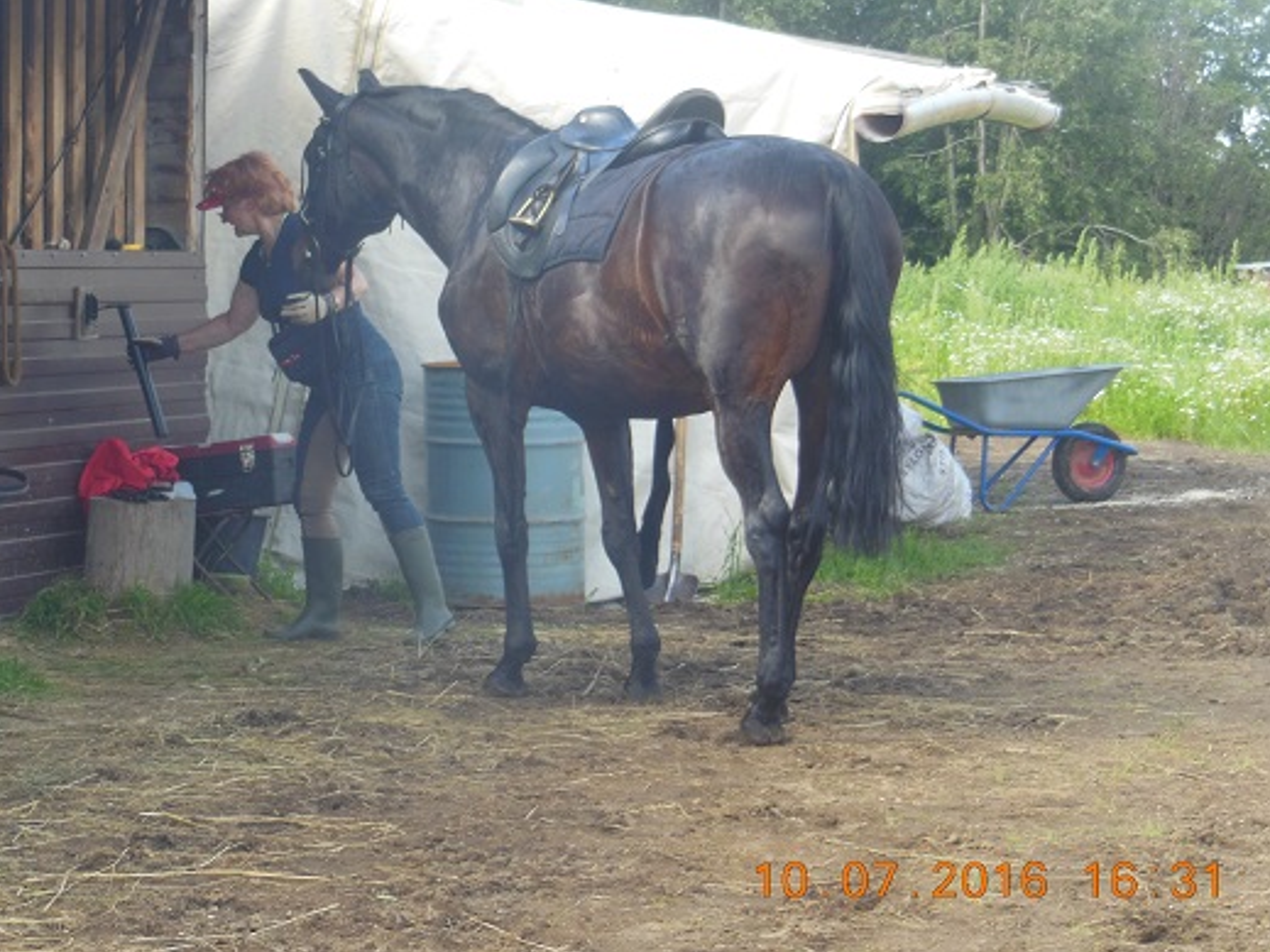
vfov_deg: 11.2
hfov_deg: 14.9
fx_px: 4842
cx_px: 507
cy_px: 406
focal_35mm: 132
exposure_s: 1/80
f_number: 5.7
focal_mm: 19.1
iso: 125
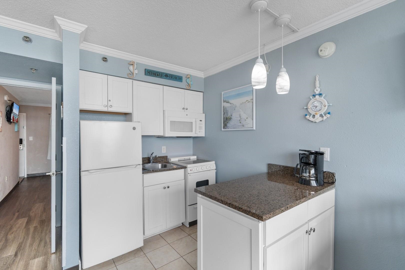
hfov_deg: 100.4
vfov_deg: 77.3
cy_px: 135
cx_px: 202
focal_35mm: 15
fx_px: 169
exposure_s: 1/80
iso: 100
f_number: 4.5
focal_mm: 10
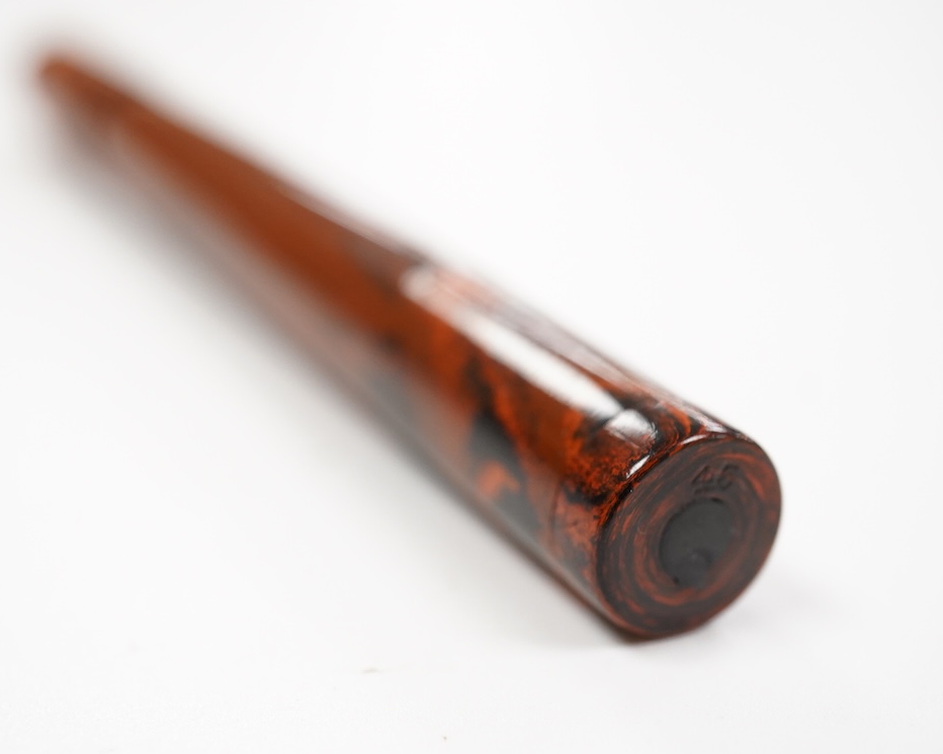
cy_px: 378
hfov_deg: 36.6
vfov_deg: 29.7
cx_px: 401
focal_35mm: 51
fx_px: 1423
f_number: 8
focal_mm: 30
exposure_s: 1/200
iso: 2500
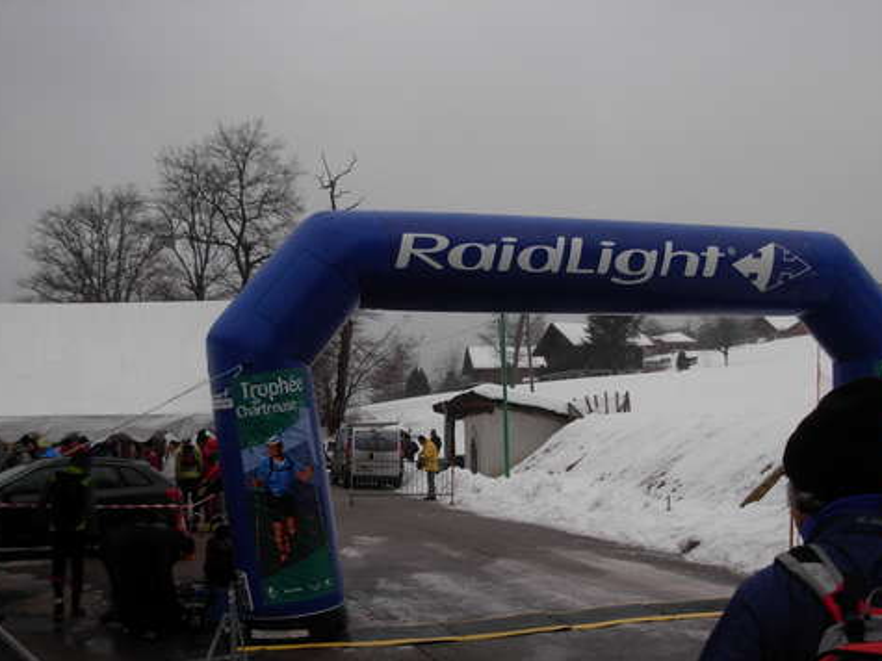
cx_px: 485
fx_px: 1223
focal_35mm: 48
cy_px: 414
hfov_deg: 39.6
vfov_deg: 30.1
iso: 79
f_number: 2.9
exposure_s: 1/132
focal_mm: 6.3
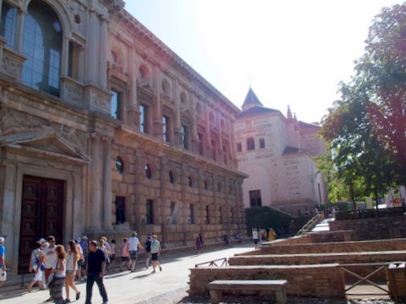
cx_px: 203
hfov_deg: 63.4
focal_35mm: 28
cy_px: 152
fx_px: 328
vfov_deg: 49.7
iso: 100
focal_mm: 6
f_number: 4
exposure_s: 1/1000
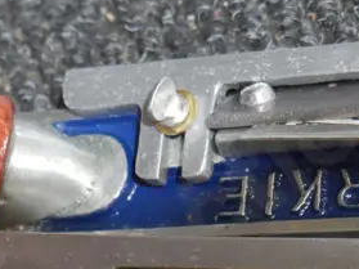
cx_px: 172
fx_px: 1296
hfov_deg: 15.8
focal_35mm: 125
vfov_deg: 11.8
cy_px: 249
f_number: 4
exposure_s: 1/60
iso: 1250
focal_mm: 17
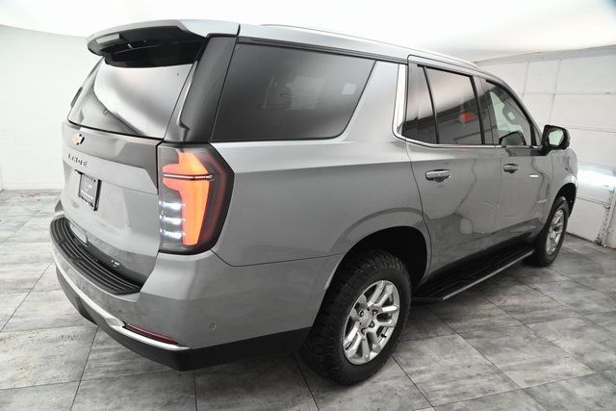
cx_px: 308
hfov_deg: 73.7
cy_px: 206
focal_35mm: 24
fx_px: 411
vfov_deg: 53.2
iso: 5000
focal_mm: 24
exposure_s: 1/60
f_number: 10
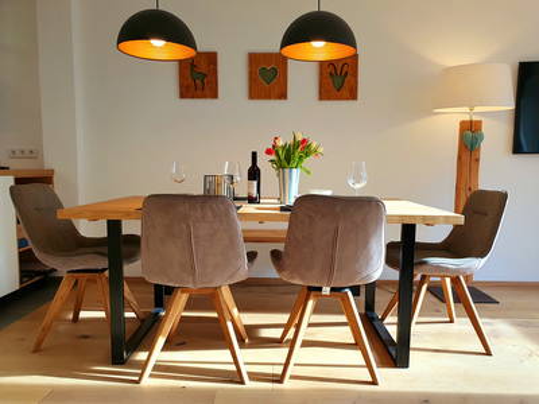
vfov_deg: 53.1
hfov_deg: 67.3
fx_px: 405
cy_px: 202
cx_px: 270
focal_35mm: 26
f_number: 2.4
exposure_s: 1/100
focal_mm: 4.32
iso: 64
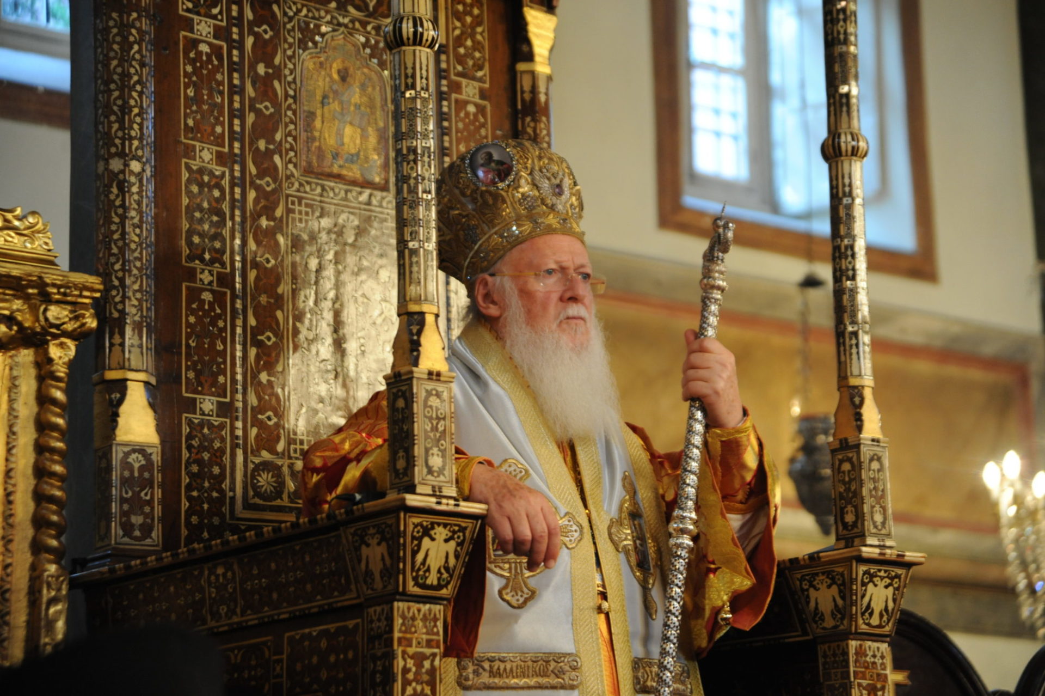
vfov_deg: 16.1
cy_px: 348
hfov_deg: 23.9
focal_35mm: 85
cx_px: 522
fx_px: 2466
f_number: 4.5
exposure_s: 1/80
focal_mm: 85
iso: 2000
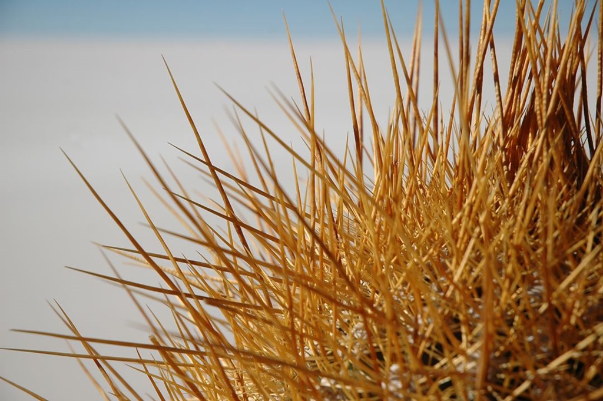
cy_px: 200
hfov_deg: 19.5
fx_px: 1757
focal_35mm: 105
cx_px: 302
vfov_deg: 13.0
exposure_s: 1/1500
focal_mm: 70
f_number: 5.6
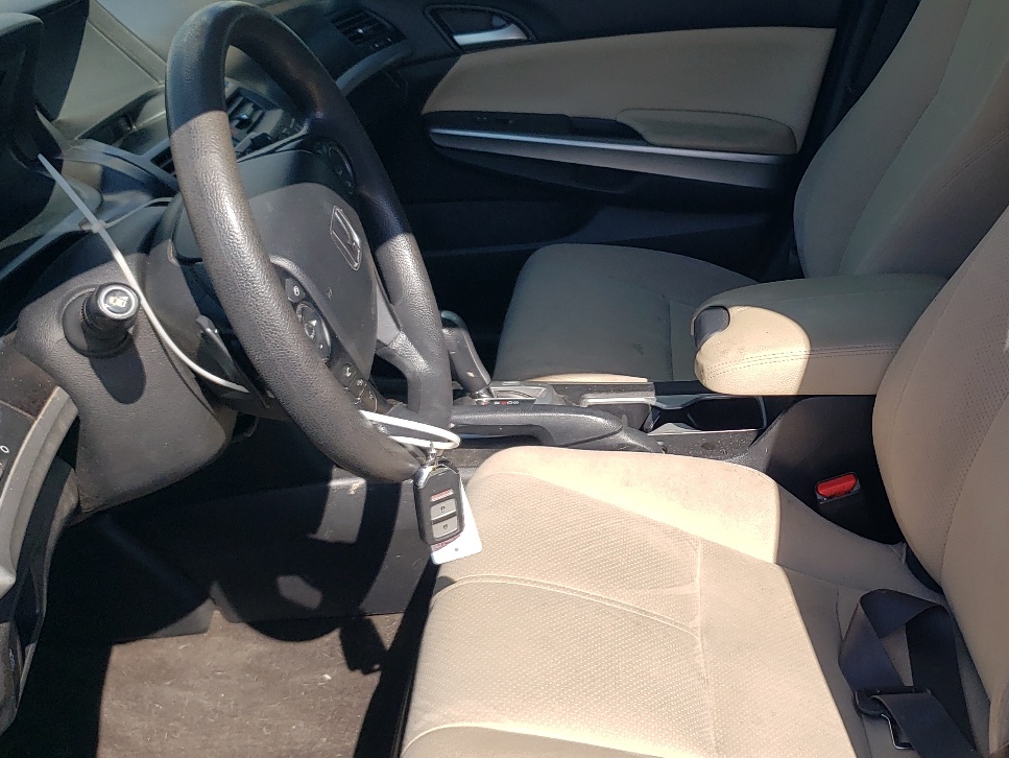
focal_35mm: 43
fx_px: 1254
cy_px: 385
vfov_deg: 33.6
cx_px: 759
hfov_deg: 42.5
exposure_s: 1/1667
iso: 50
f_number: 1.5
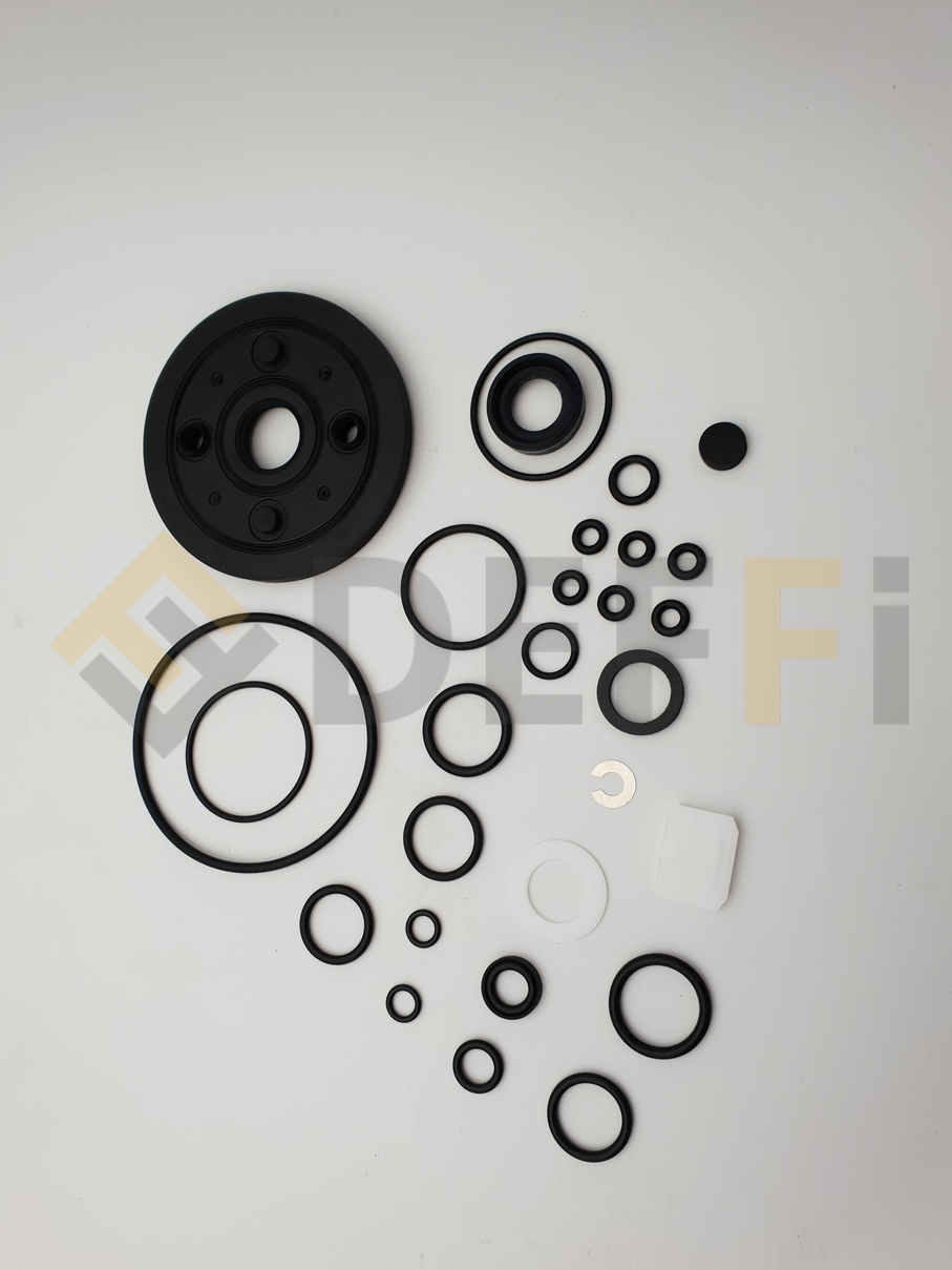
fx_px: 953
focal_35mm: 26
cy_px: 635
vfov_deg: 67.3
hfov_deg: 53.1
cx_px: 476
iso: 50
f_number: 2.4
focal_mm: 4.3
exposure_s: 1/382
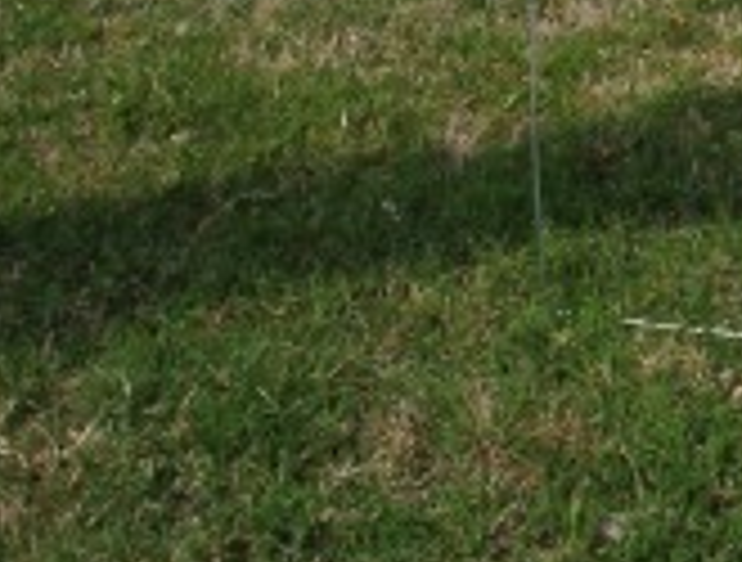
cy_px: -180
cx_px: 951
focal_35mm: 105
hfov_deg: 17.5
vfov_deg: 13.6
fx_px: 2259
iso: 100
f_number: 8
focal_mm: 6
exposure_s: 1/352
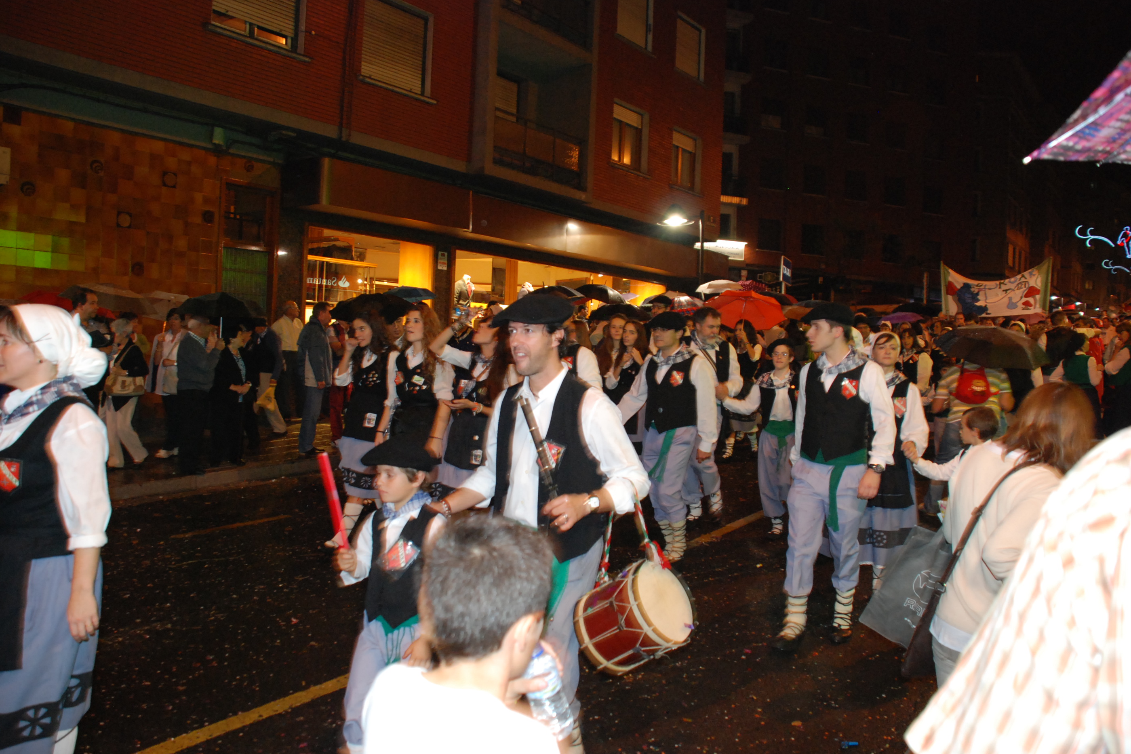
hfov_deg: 65.5
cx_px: 562
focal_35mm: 28
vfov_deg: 46.4
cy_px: 377
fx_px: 880
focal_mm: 18
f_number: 3.5
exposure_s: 1/30
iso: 800
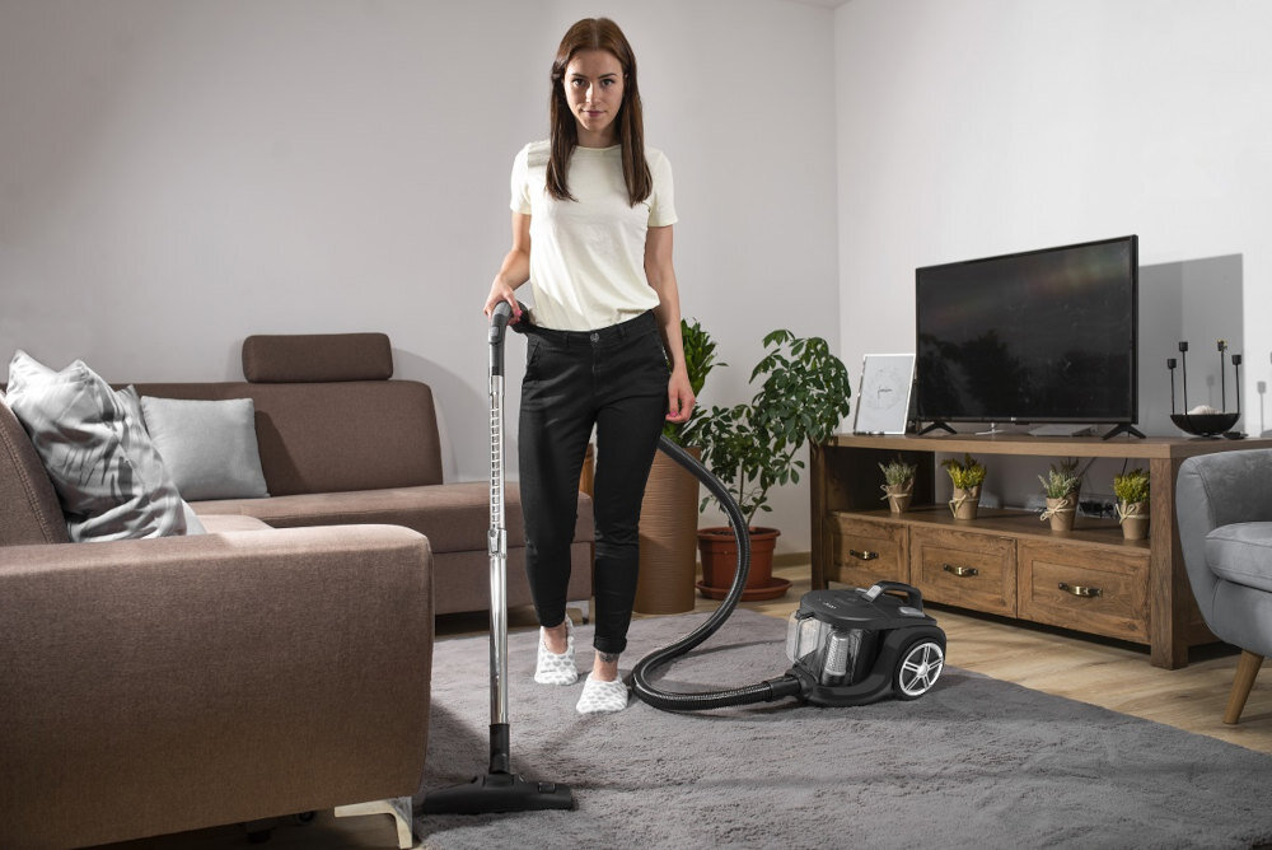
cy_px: 425
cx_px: 636
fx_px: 1237
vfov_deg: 37.9
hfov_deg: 54.4
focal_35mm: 35
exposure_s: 1/200
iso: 100
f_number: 5
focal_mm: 35
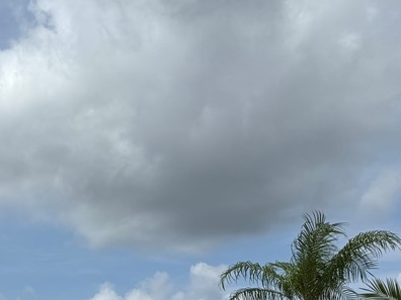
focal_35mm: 62
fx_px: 718
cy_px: 340
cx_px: -80
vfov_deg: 22.2
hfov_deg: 27.5
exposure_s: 1/10309
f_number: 1.78
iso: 80
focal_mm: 6.76
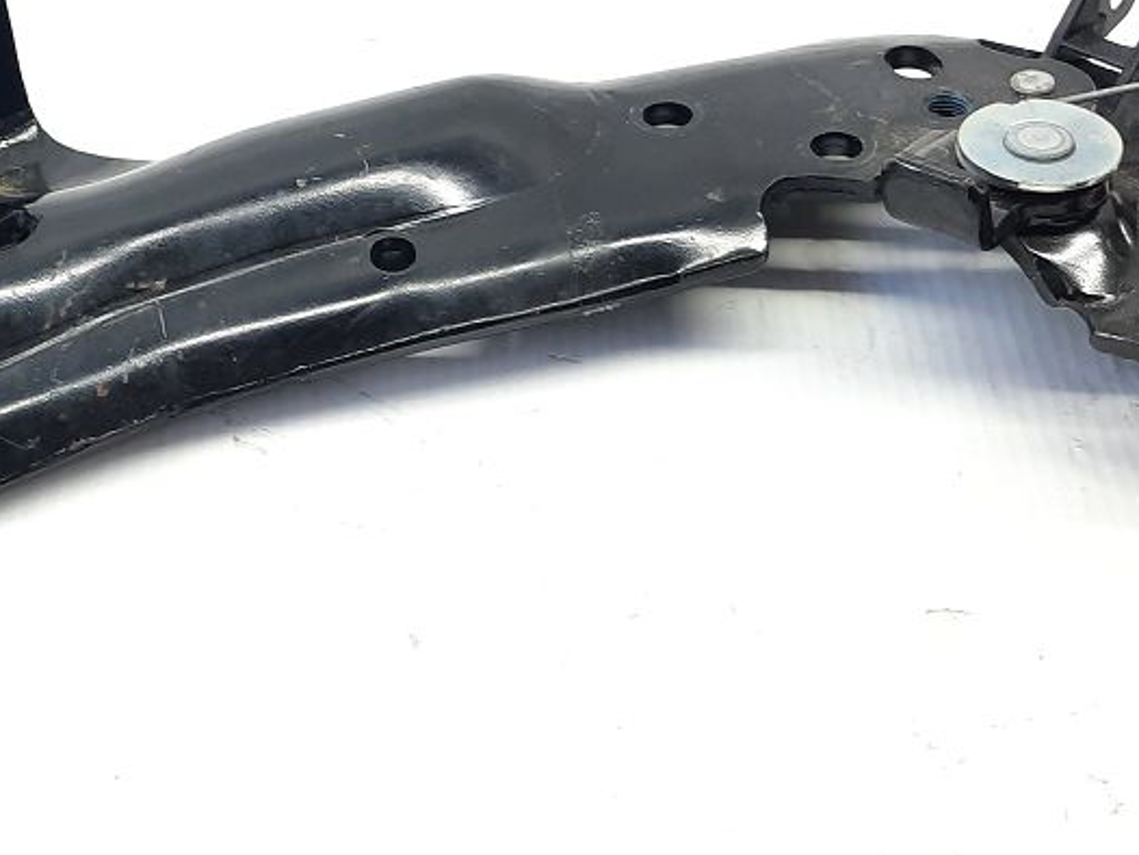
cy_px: -28
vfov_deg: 24.4
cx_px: 323
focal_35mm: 57
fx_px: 1876
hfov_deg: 33.3
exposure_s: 1/50
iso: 125
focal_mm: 4.6
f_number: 2
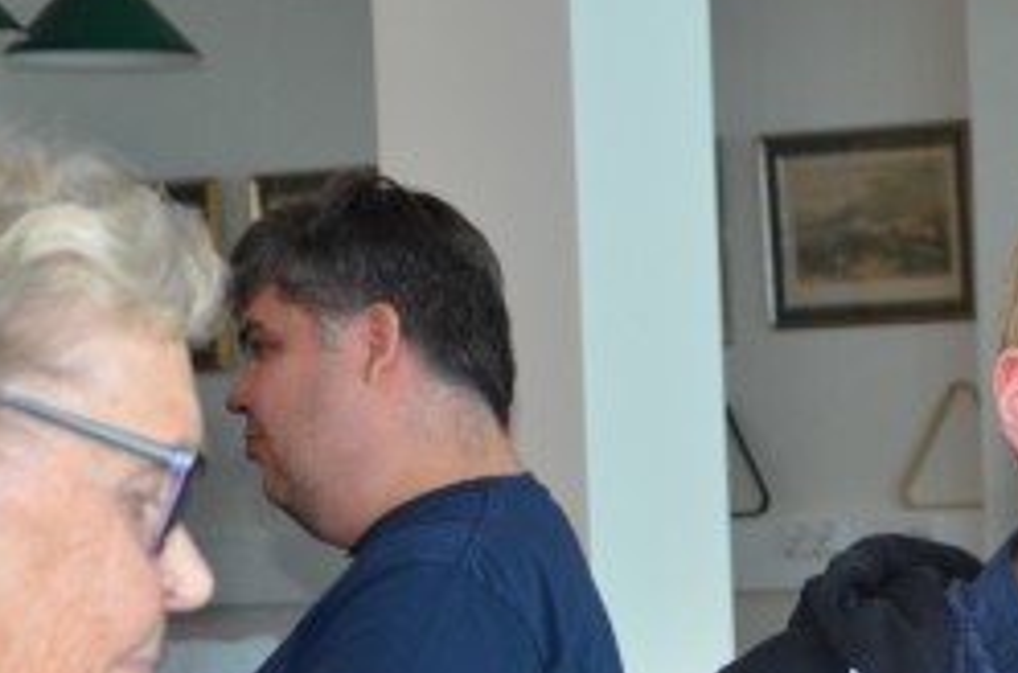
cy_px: 494
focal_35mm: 167
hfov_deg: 12.1
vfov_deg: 8.2
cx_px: 1112
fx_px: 4710
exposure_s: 1/60
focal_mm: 40
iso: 800
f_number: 4.5
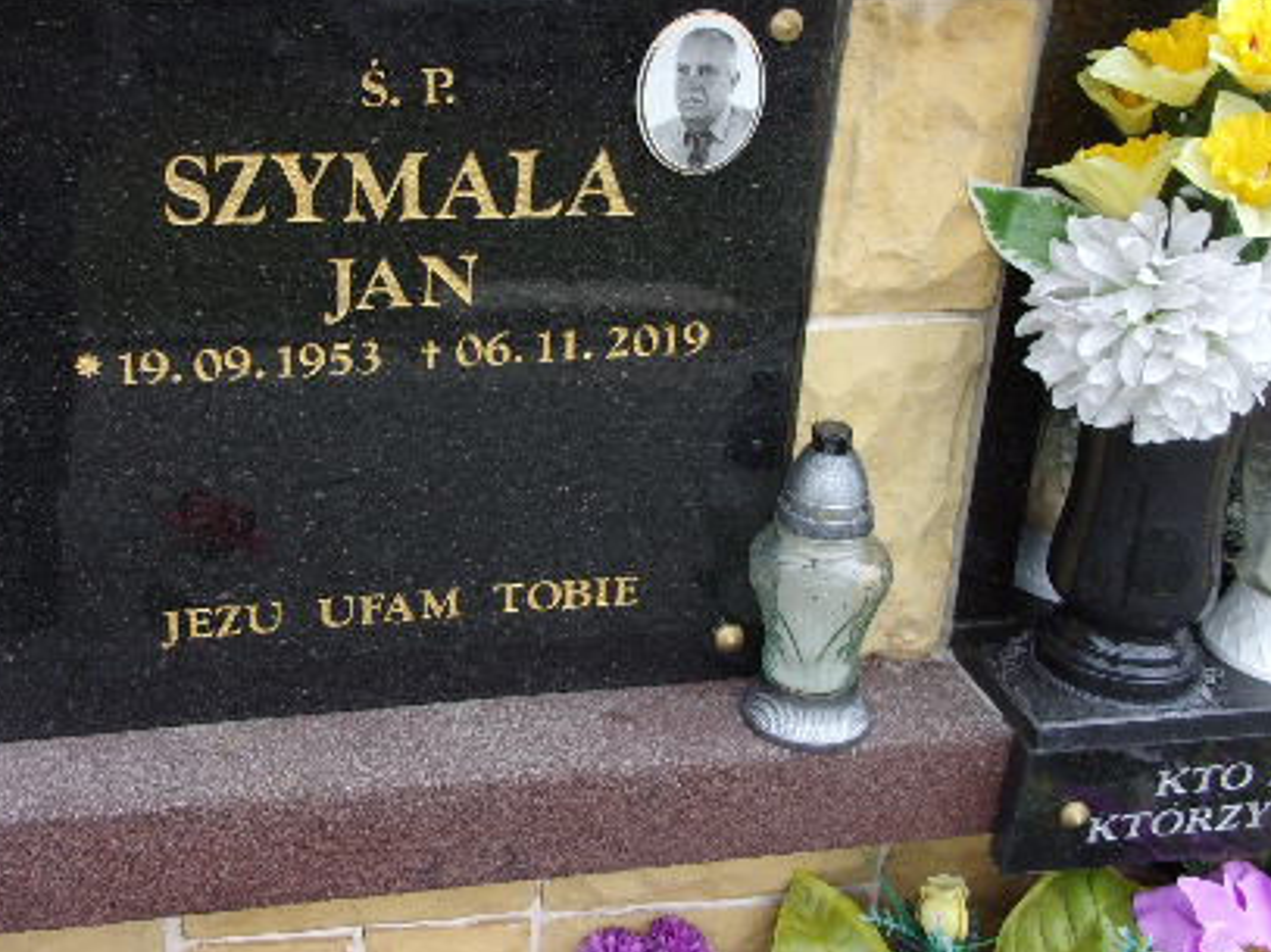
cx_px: 403
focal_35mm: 44
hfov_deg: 42.3
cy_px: 362
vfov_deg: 32.7
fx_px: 1615
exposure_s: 1/125
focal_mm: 5.1
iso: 80
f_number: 3.9
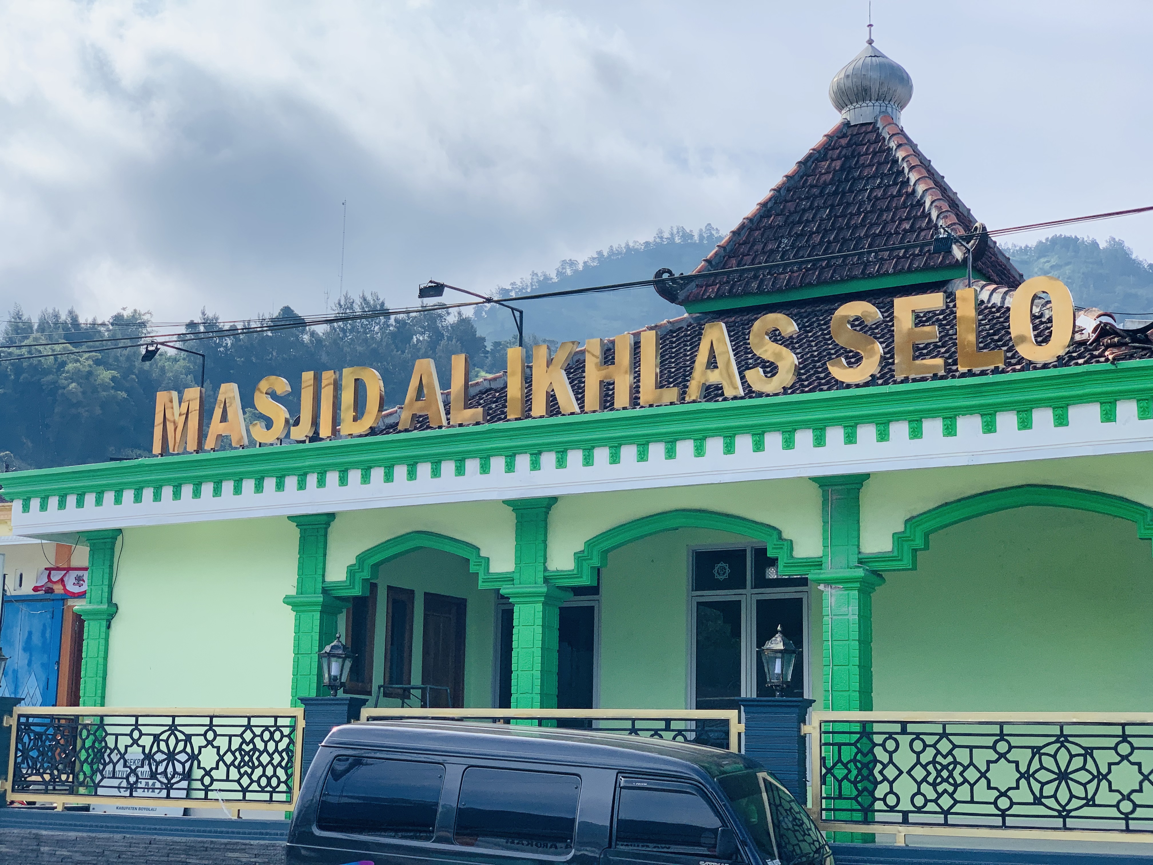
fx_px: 1732
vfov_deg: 28.0
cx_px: 576
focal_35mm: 52
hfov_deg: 36.8
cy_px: 432
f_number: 2.4
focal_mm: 6
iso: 16
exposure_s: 1/1043
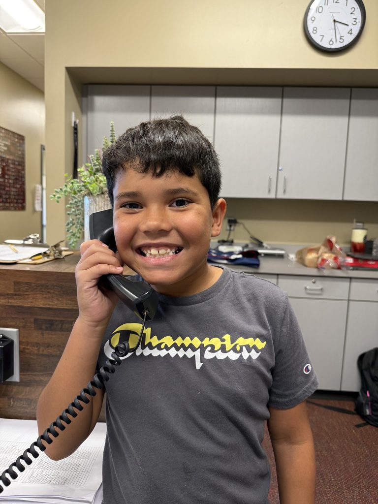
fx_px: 349
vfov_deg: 71.6
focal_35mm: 24
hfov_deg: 56.8
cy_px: 252
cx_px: 189
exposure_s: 1/61
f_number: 1.78
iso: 200
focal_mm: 6.76
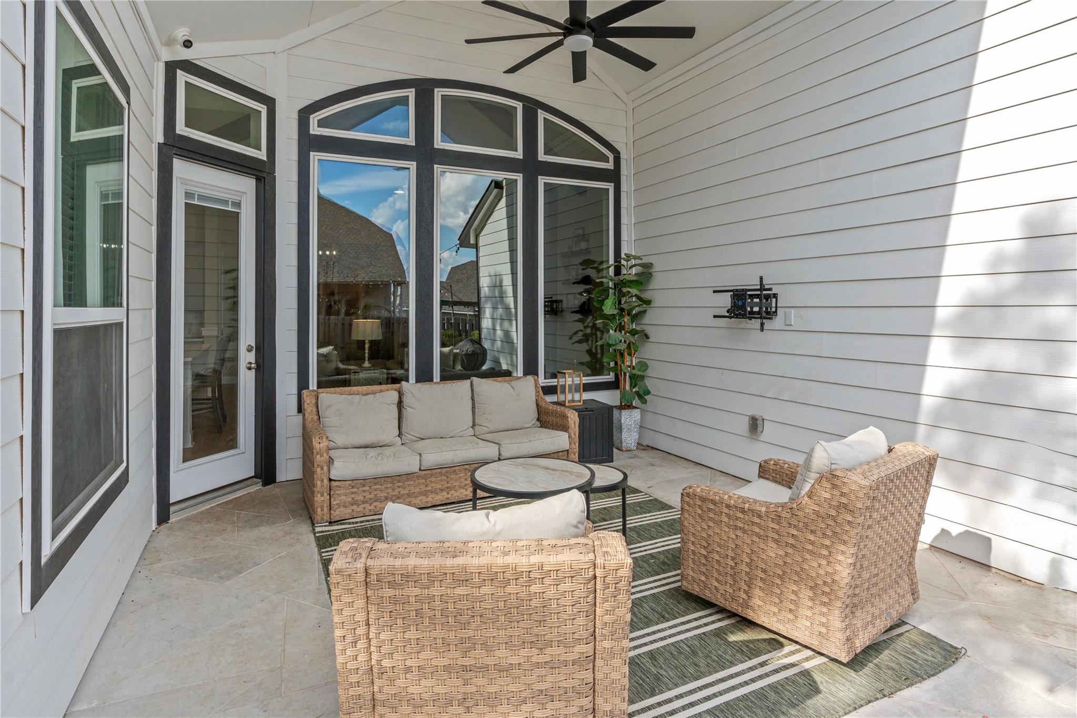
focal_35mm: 19
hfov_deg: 86.9
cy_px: 359
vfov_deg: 64.5
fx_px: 568
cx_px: 538
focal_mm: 19
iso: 500
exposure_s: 1/500
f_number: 8
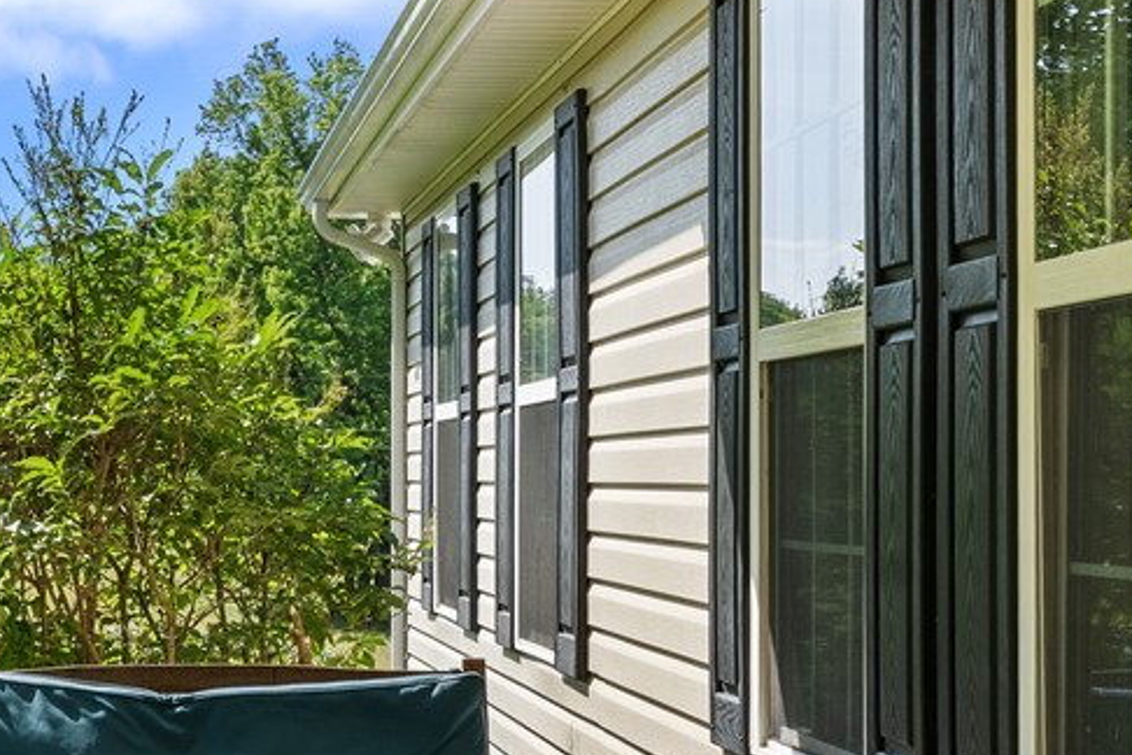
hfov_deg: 26.1
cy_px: 625
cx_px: 191
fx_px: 2390
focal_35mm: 76
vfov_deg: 17.8
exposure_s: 1/125
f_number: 9
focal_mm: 23
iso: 1250
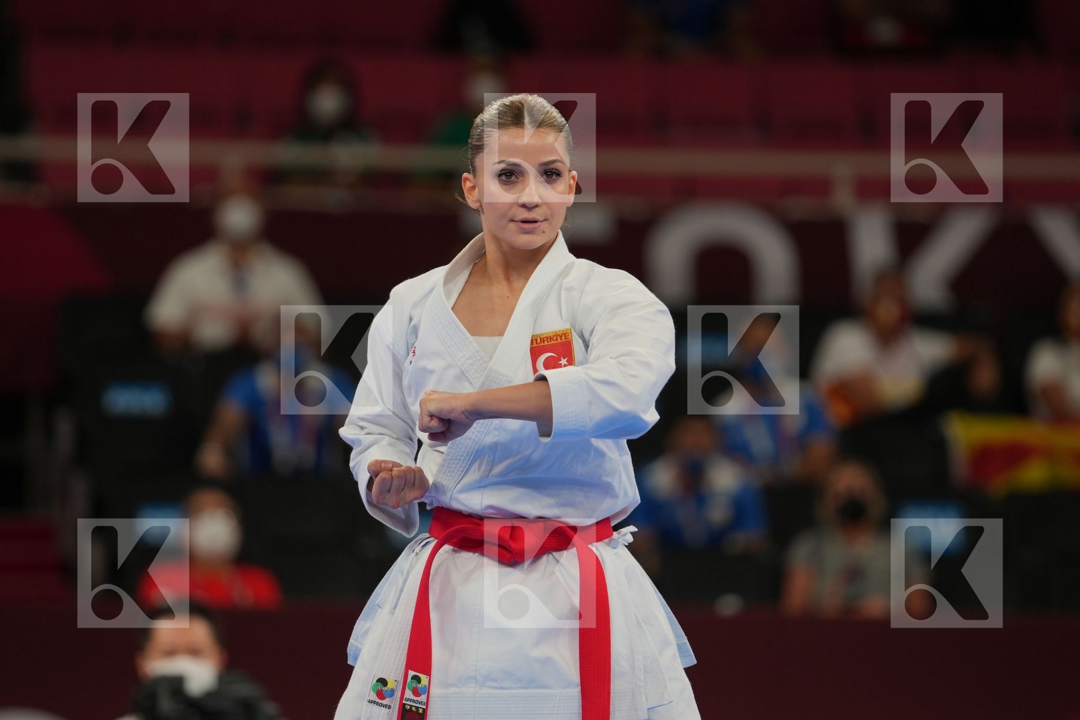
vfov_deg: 4.6
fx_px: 8999
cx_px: 540
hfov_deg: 6.9
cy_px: 360
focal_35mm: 300
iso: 250
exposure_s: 1/500
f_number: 2.8
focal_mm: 200
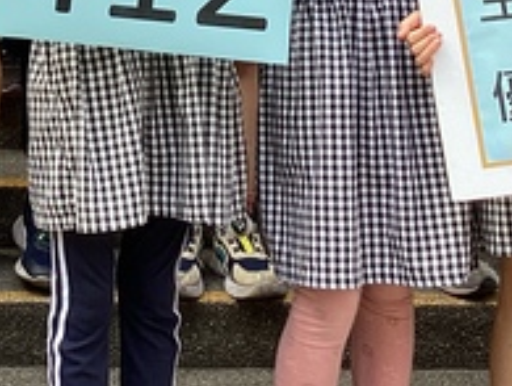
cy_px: -222
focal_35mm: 111
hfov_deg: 17.5
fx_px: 1645
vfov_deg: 12.6
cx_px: 100
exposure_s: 1/120
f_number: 2.4
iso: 25
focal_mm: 3.3
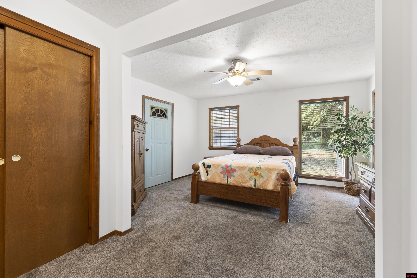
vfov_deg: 77.3
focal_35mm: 15
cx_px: 208
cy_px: 139
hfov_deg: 100.4
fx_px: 174
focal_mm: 10
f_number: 9
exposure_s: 1.3
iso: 200
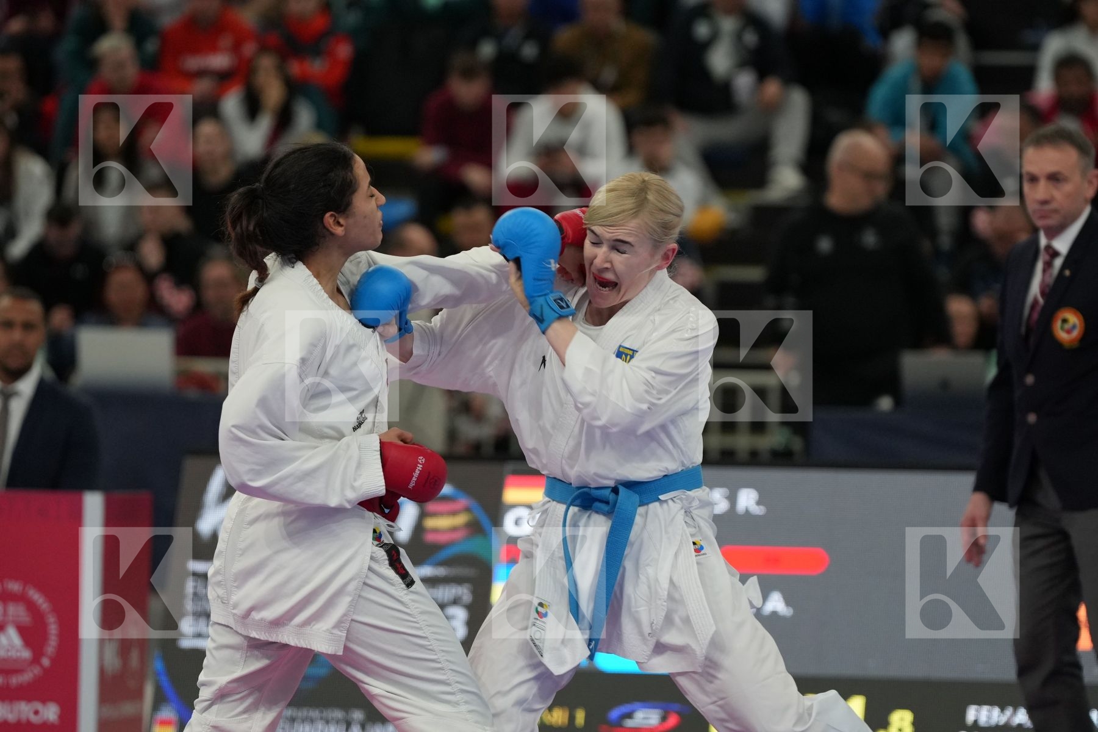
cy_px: 366
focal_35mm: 234
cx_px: 549
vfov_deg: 5.9
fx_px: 7136
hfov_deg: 8.8
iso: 1600
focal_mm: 156
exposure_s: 1/1000
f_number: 2.8
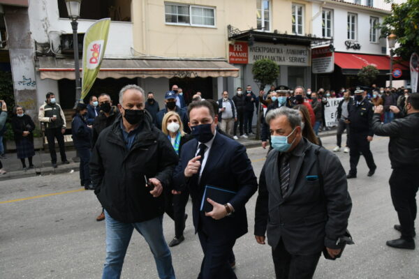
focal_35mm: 27
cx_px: 210
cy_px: 140
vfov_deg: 47.9
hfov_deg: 67.4
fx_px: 314
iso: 1250
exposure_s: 1/640
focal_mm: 18
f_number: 5.6
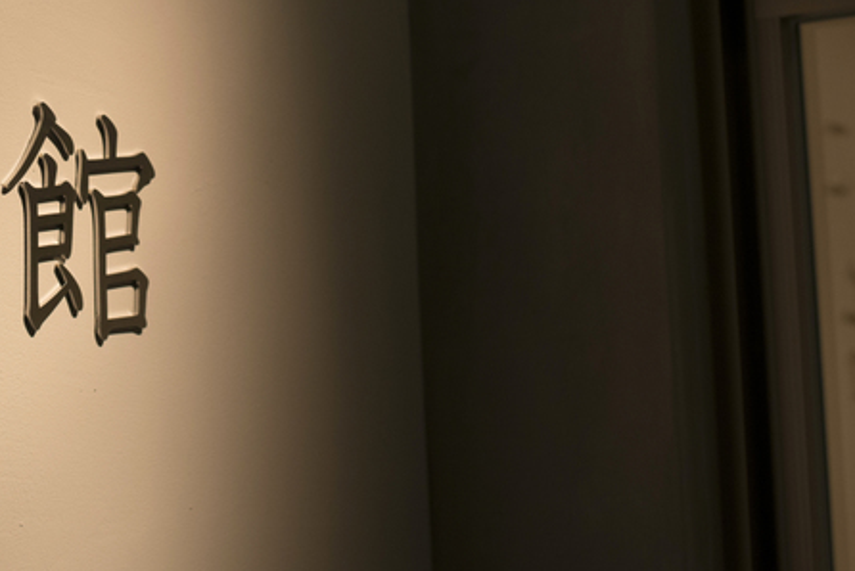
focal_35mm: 112
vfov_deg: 12.2
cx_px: -4
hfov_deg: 17.8
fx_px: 2662
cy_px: 51
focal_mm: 50
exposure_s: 1/100
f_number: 4
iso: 640
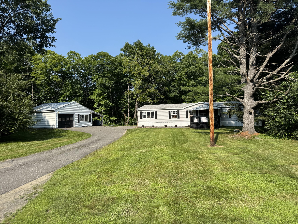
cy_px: 112
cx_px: 149
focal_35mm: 24
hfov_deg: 71.6
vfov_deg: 56.8
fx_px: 207
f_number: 1.78
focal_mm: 6.76
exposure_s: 1/2833
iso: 80
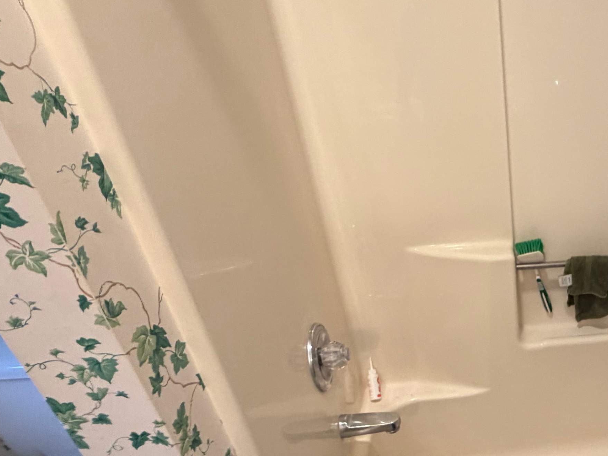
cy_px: 337
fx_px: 562
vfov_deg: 42.9
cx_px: 547
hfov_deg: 50.4
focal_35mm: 32
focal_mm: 2.22
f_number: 2.2
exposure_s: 1/60
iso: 250
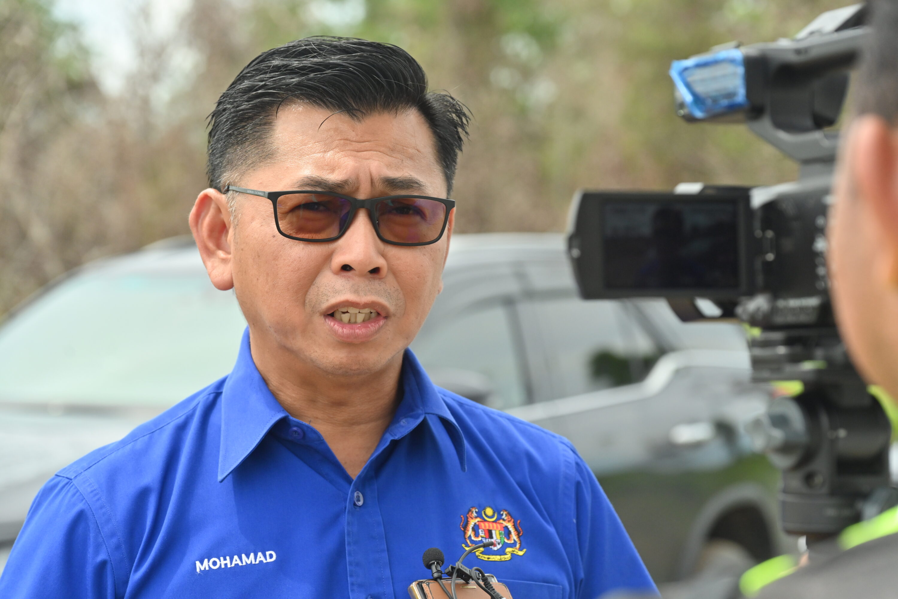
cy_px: 300
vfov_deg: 15.0
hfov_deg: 22.4
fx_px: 2270
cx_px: 449
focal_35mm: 91
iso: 1000
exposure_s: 1/3200
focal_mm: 91
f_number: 5.6
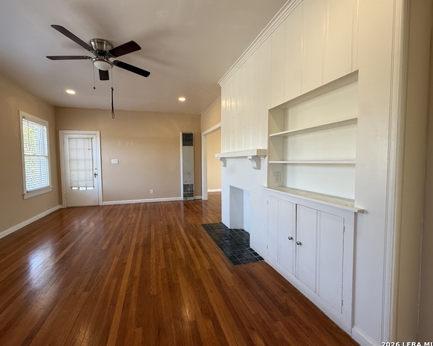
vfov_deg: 84.0
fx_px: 192
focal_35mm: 15
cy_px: 171
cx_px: 203
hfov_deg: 96.7
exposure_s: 1/120
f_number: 2.2
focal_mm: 2.22
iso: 160
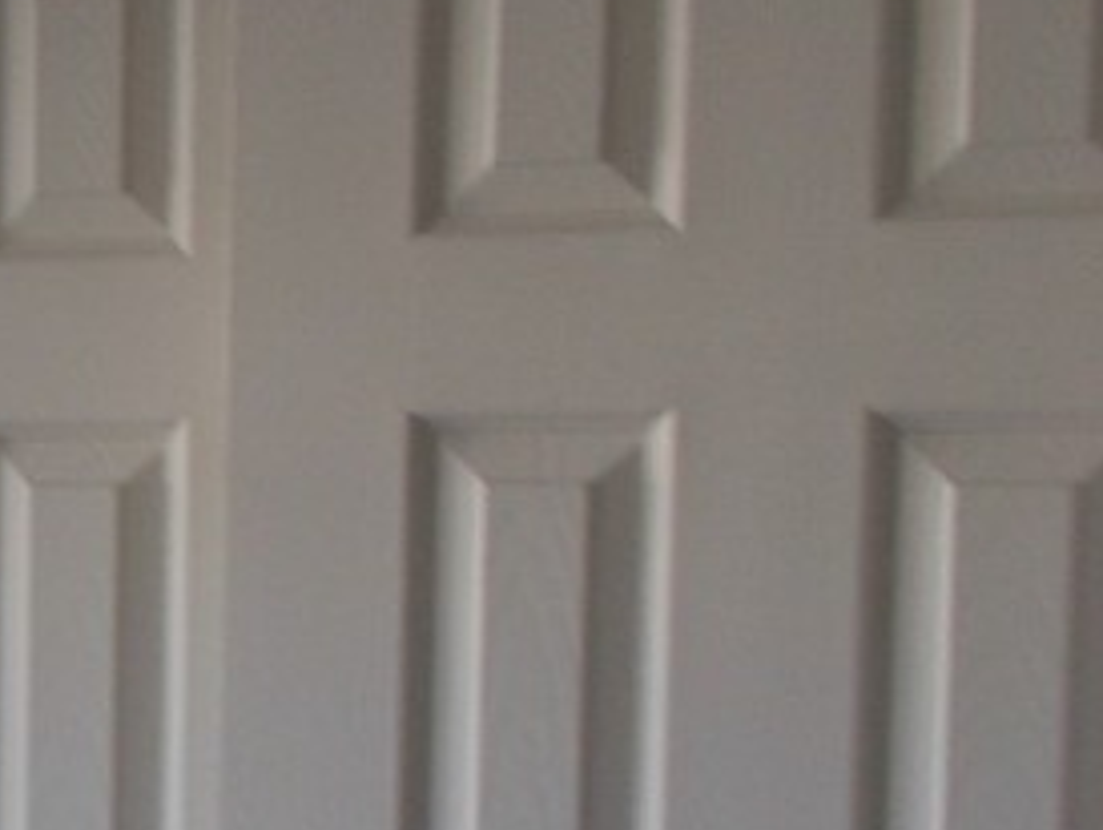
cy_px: 669
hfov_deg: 18.0
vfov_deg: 15.2
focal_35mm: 97
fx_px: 3094
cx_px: -568
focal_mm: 4.6
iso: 80
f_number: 3.2
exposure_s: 1/30
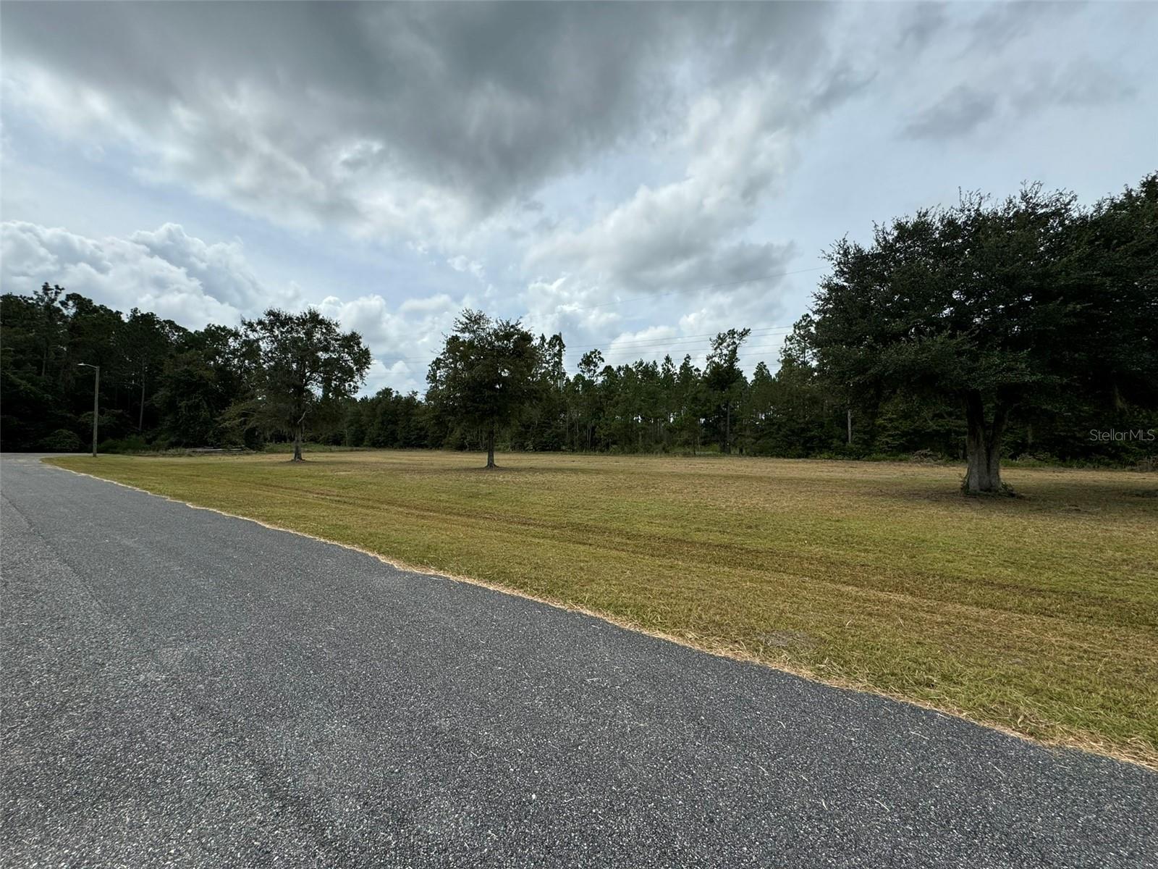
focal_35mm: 14
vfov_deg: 85.7
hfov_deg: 102.1
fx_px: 468
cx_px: 579
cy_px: 434
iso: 50
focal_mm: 2.22
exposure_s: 1/2674
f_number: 2.2
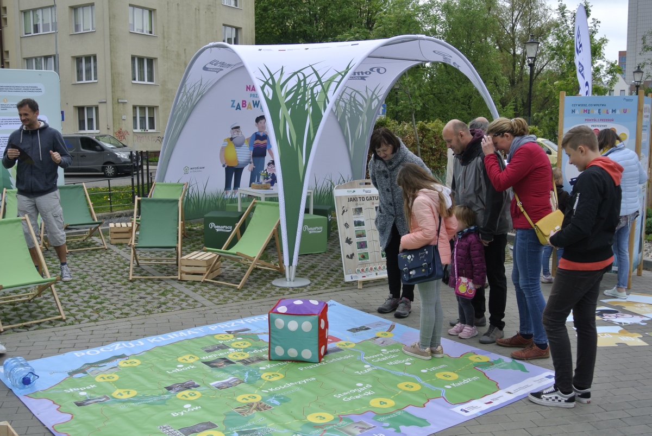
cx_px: 326
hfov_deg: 51.8
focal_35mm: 37
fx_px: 671
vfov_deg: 36.0
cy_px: 218
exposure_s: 1/250
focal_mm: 14
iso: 100
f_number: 4
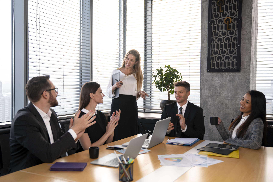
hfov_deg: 50.7
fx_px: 288
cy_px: 91
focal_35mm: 38
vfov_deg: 35.1
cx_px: 136
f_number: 3.2
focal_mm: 38
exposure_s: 1/250
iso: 200
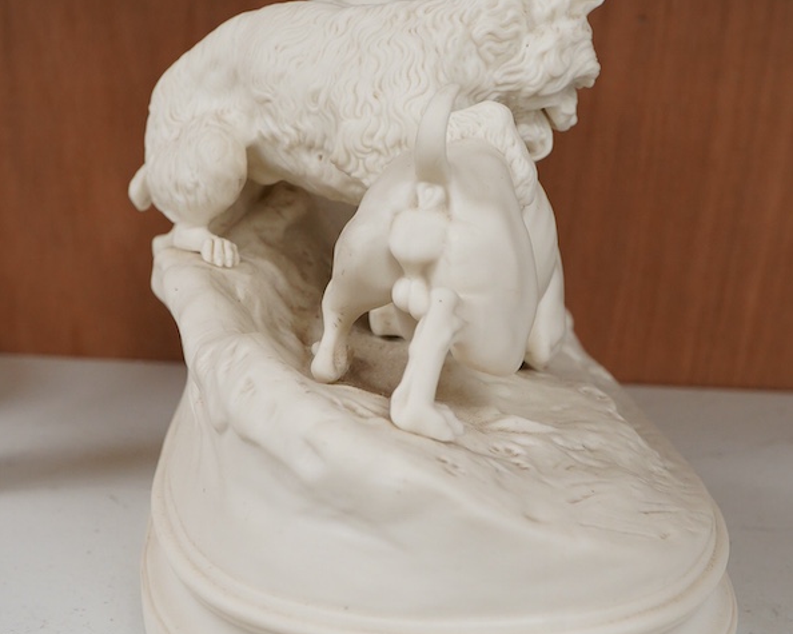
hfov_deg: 29.6
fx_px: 1502
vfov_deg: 23.8
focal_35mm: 64
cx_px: 398
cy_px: 374
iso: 1250
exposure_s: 1/125
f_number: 10
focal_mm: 30
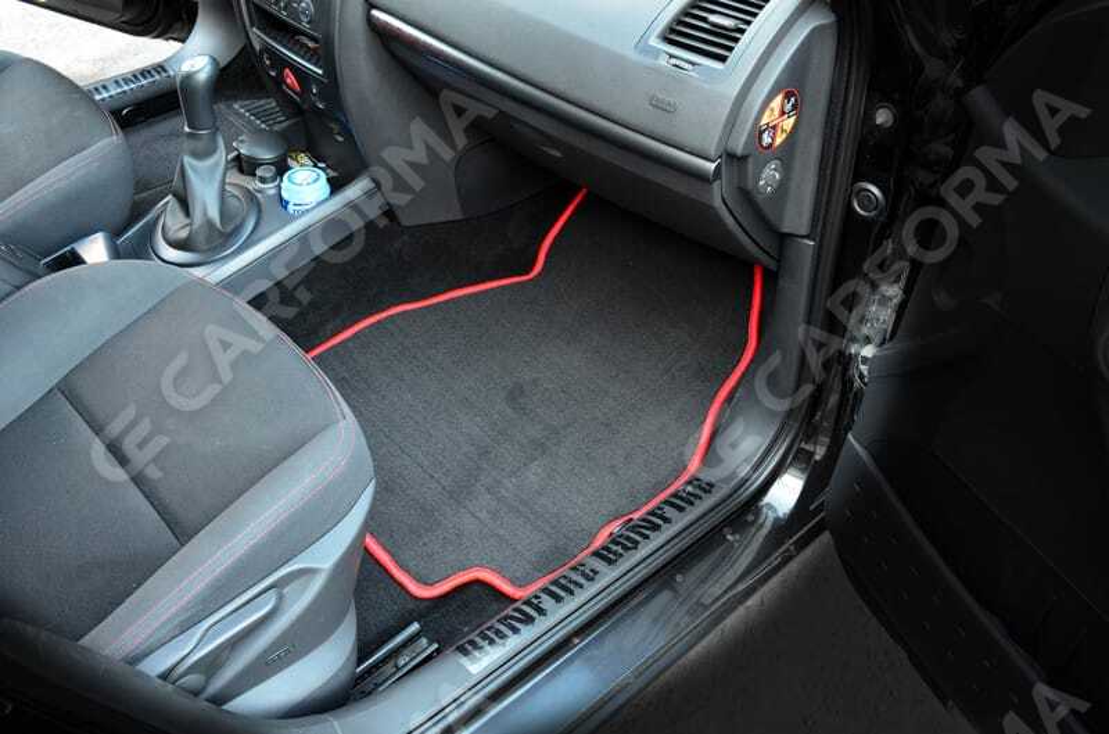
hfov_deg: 53.2
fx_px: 1106
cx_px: 554
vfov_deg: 36.7
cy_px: 367
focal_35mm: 36
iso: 800
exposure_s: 1/15
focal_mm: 24
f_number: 6.3
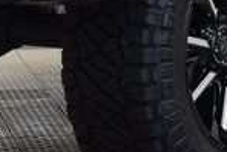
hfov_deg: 5.7
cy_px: -199
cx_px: 149
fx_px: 2288
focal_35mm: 362
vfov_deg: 3.7
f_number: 6.3
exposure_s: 1/15
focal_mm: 35
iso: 400
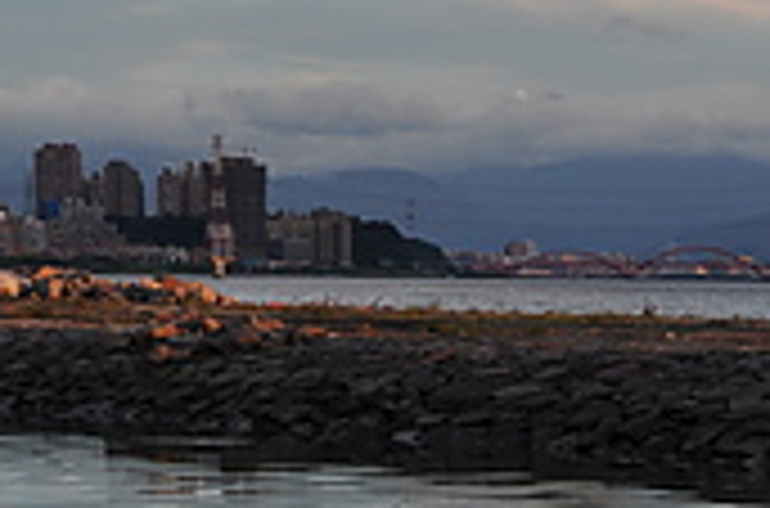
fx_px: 4053
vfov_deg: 7.1
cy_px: 775
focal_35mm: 190
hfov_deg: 10.6
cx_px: 1004
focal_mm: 36
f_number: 7.1
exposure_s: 1/200
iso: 200
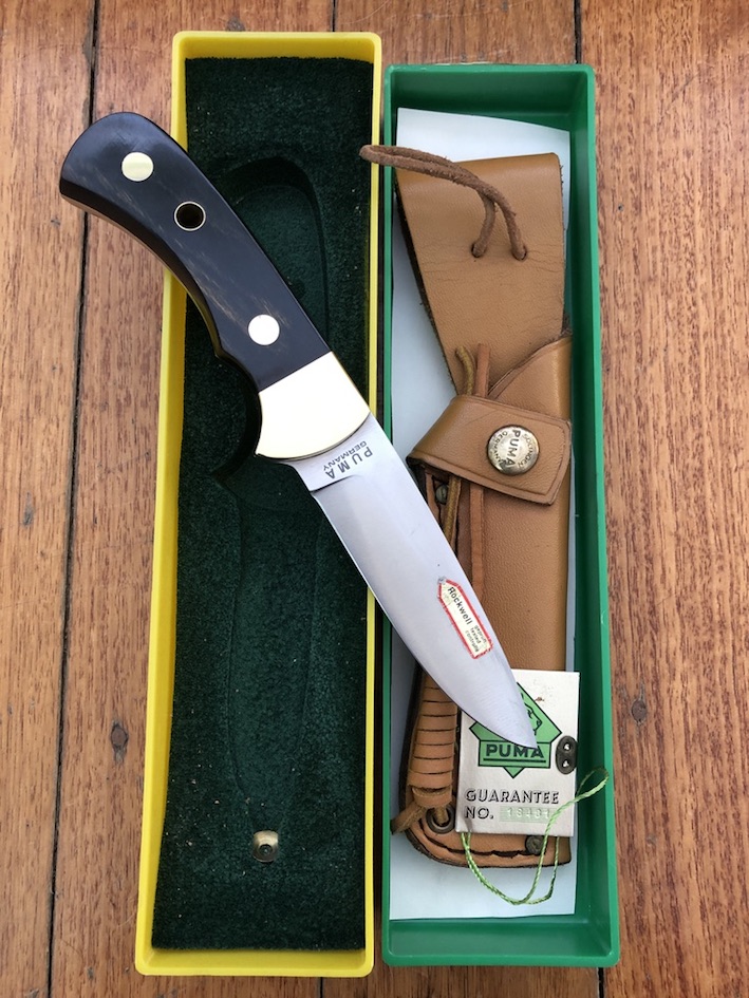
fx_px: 808
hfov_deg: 49.8
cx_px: 374
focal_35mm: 28
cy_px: 499
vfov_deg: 63.4
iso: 50
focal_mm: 3.99
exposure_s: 1/15
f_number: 1.8
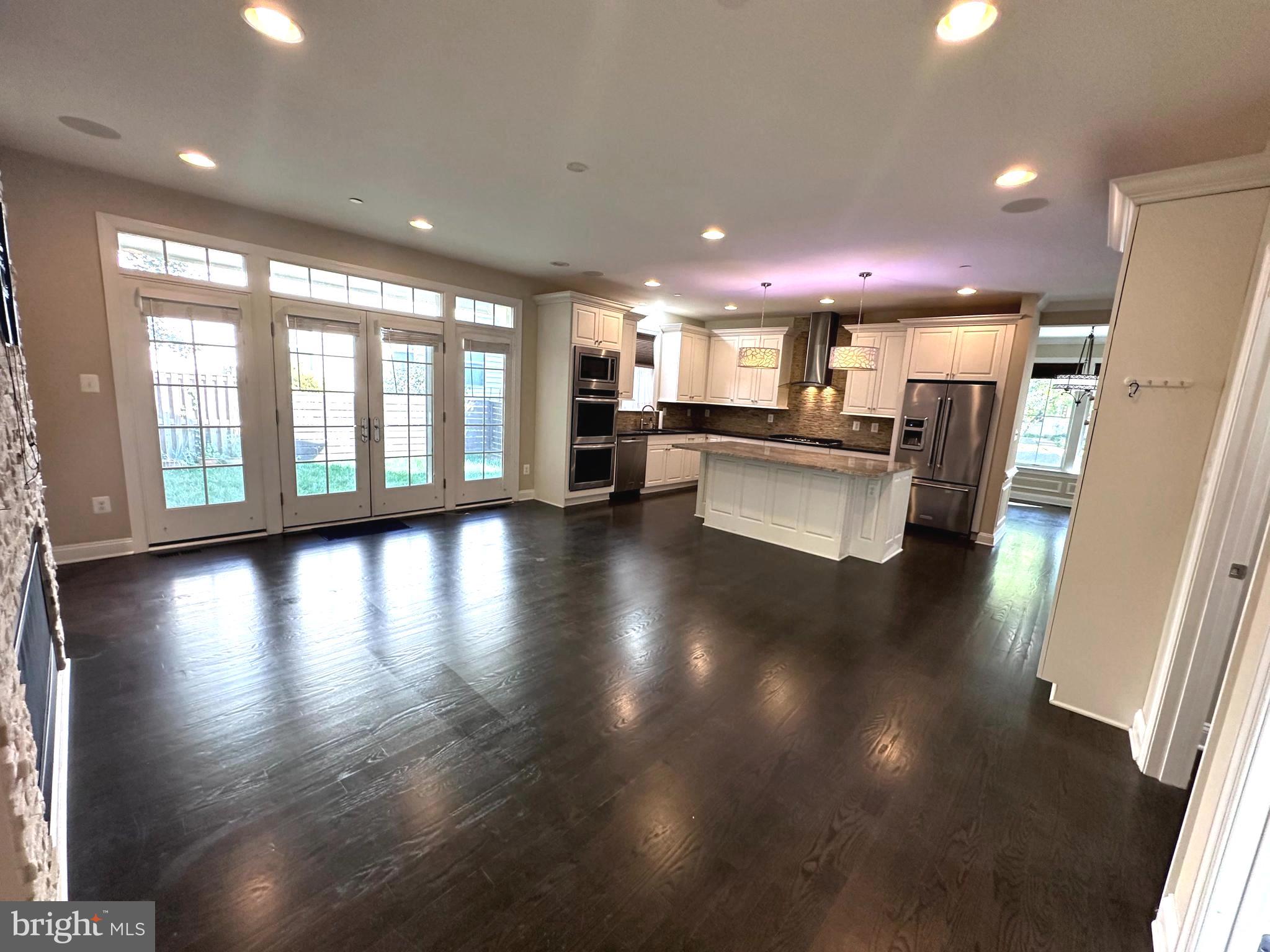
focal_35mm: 14
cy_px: 476
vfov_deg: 85.7
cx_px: 635
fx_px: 514
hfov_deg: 102.1
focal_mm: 2.22
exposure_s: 1/120
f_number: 2.2
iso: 200
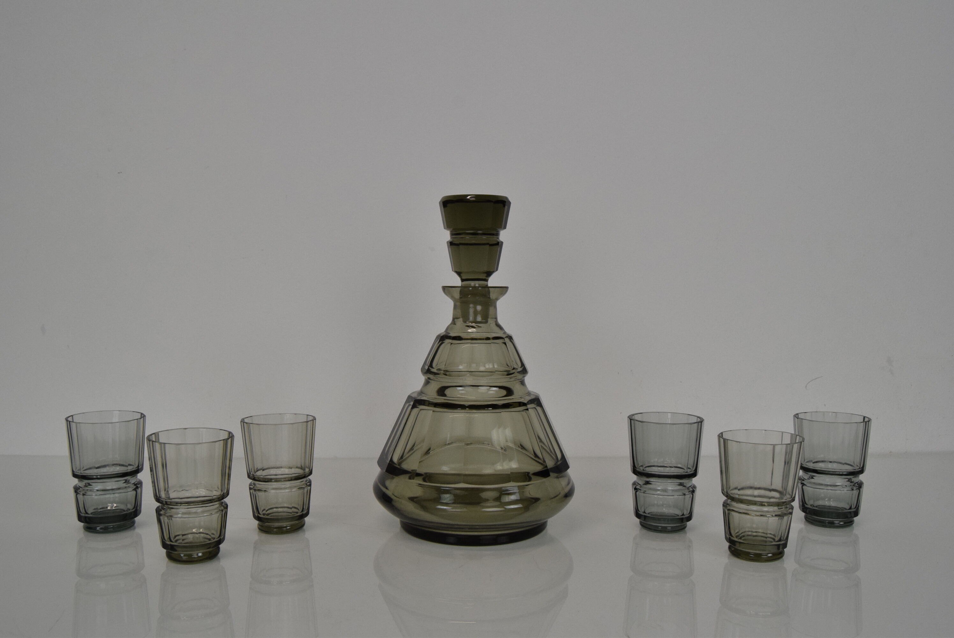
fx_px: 796
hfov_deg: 61.9
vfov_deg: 43.7
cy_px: 319
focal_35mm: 30
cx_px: 477
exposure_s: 1/320
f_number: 9
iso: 1600
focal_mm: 20
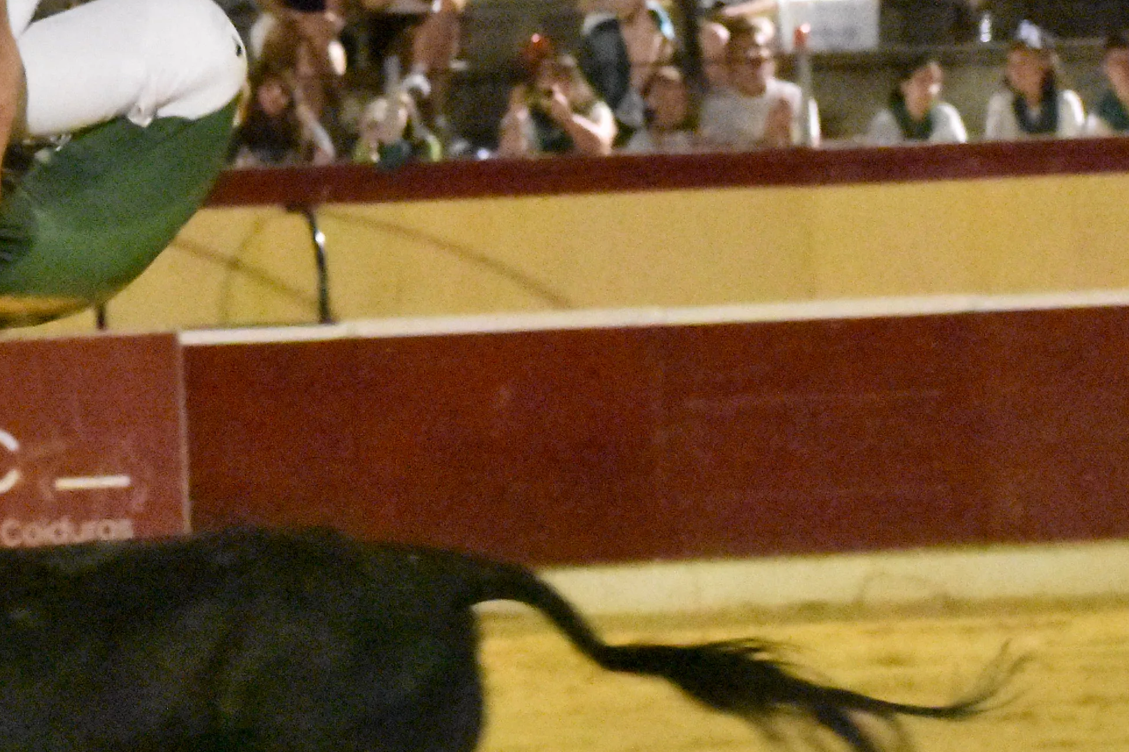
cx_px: 69
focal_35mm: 334
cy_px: 209
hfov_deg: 6.2
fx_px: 10473
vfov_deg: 4.1
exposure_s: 1/400
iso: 25600
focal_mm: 72
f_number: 4.8
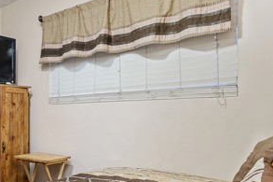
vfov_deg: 37.6
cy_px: 111
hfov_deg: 51.7
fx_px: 265
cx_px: 62
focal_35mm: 35
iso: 250
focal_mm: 16
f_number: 7.1
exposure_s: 1/1.25
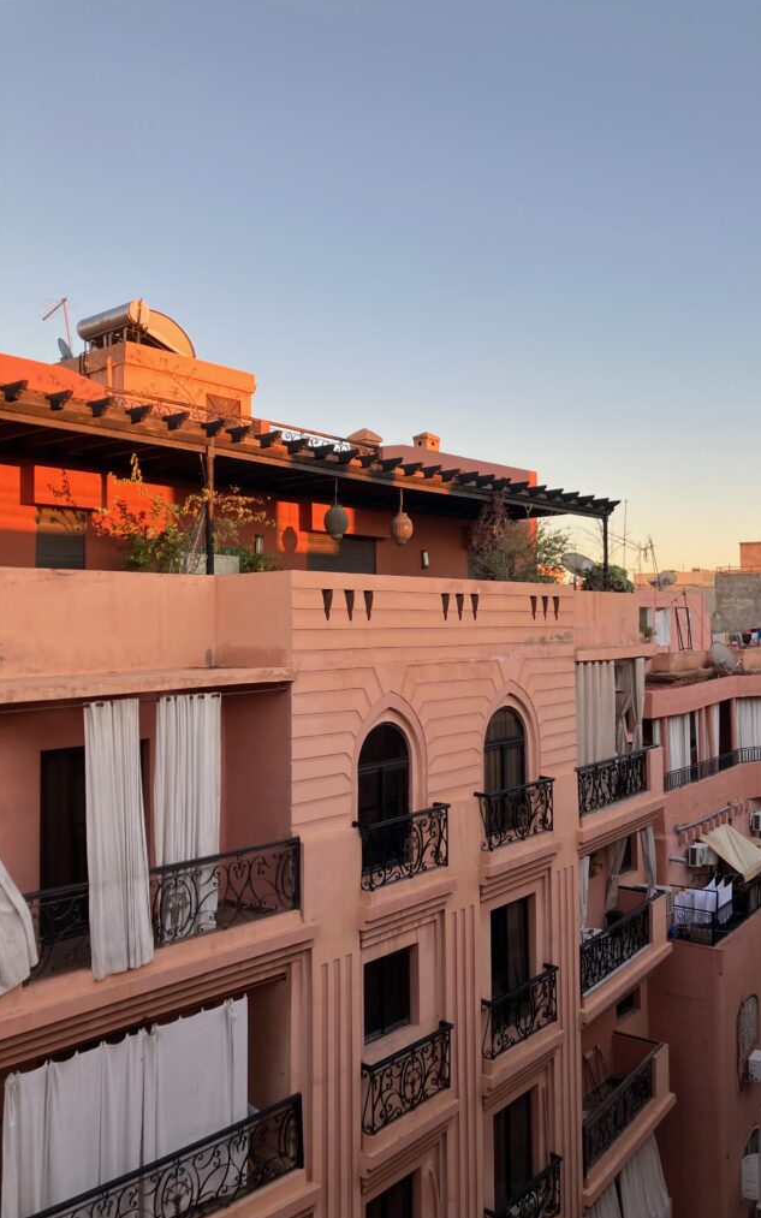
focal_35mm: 30
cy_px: 611
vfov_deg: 62.9
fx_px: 996
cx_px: 458
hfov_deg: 41.6
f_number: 1.8
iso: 20
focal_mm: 3.99
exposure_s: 1/122
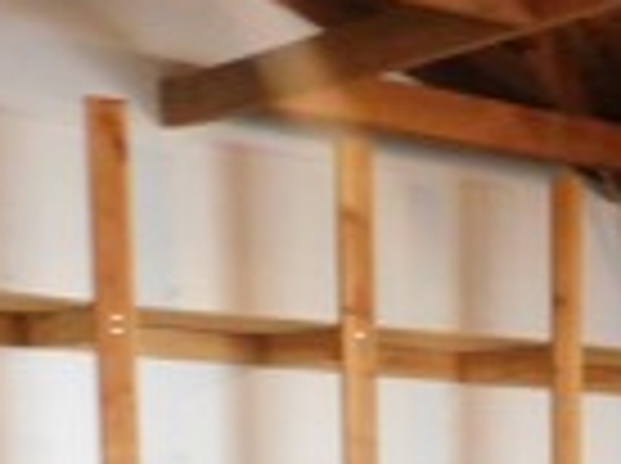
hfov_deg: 14.9
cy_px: 743
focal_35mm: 107
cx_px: 1251
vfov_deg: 12.9
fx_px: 1916
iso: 400
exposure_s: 1/20
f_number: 3
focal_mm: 4
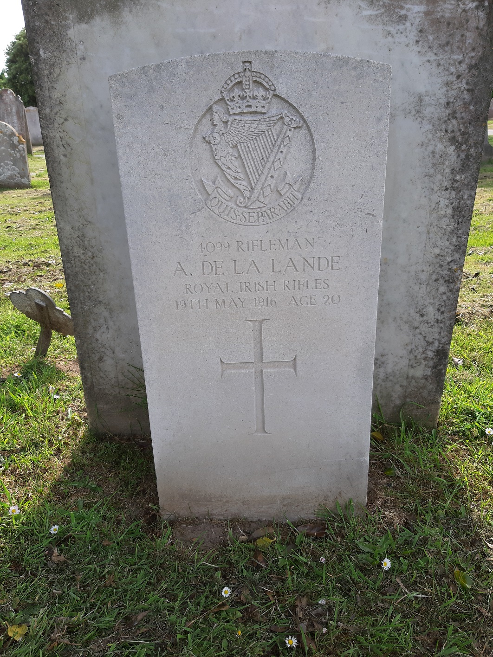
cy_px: 328
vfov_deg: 65.3
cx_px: 246
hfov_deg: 51.4
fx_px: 513
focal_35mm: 27
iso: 40
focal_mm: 3.93
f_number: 1.7
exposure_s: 1/433
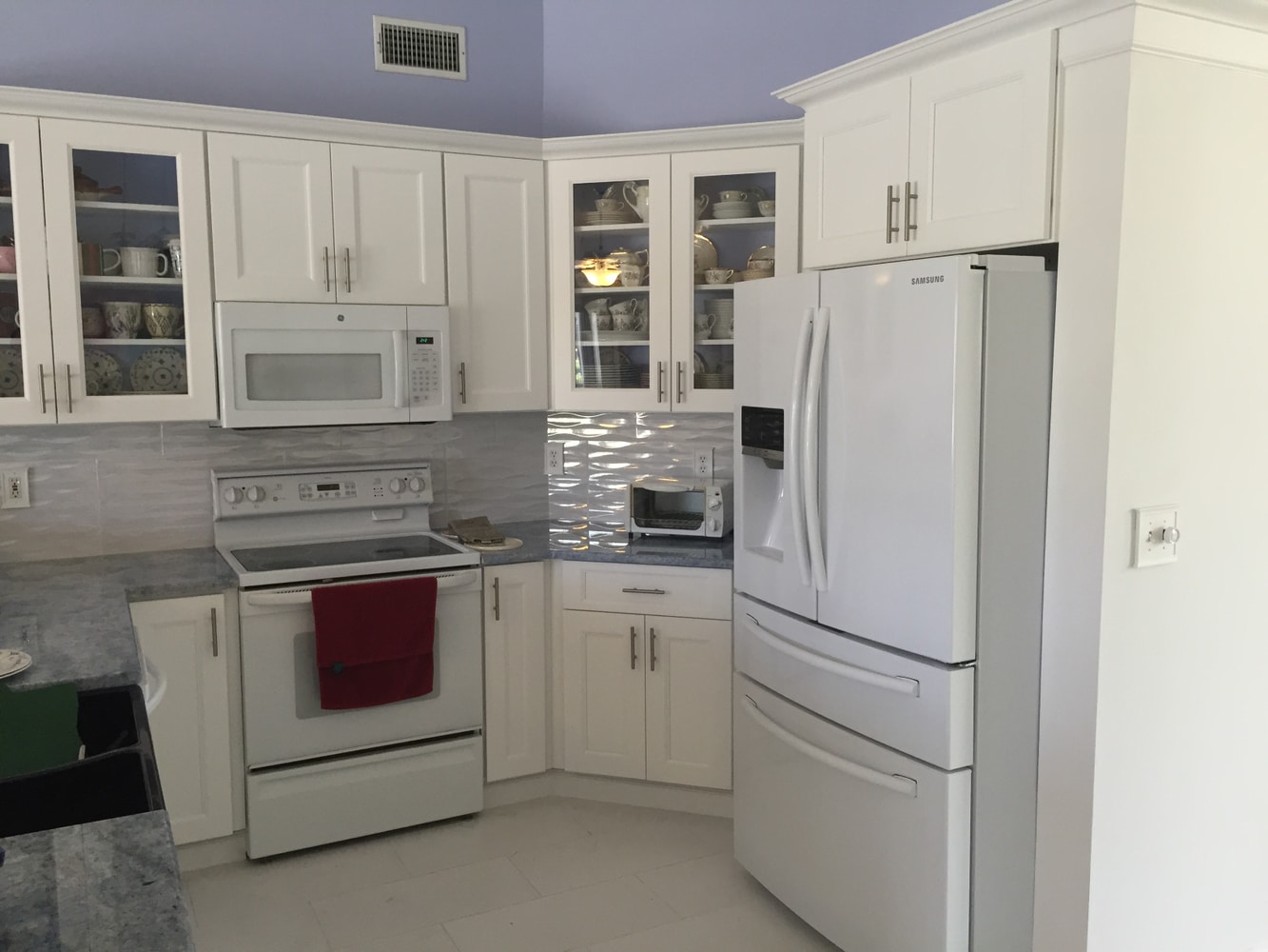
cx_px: 634
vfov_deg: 48.2
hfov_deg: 61.7
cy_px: 476
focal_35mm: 29
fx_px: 1062
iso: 80
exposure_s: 1/30
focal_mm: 4.15
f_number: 2.2
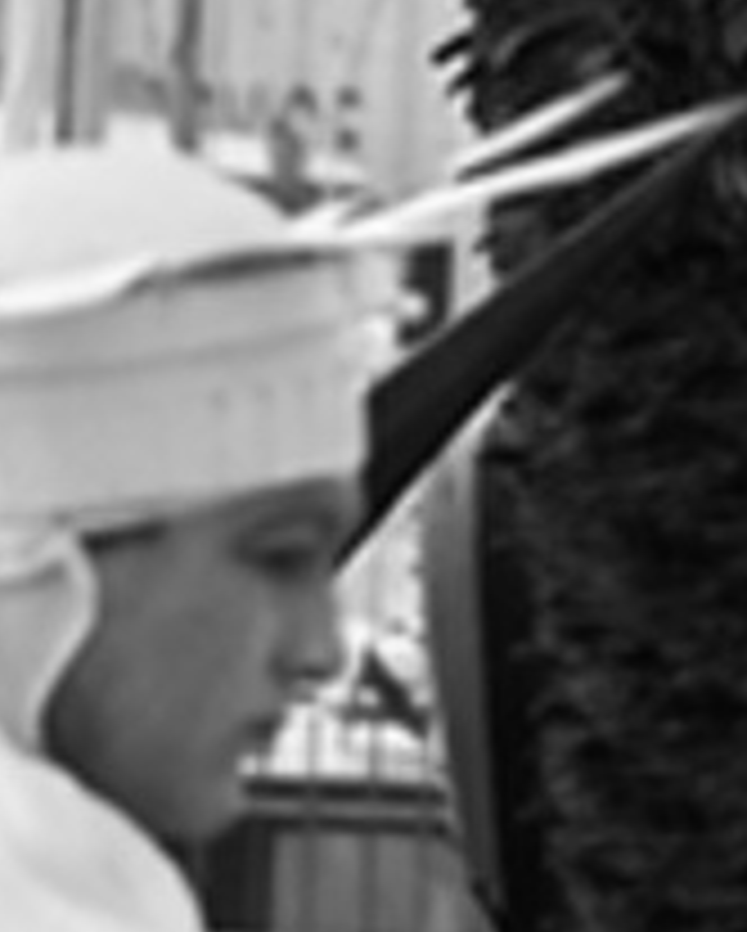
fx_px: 20153
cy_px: 1909
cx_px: 101
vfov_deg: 2.6
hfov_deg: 2.1
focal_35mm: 730
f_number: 5.6
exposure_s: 1/500
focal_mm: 105
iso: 280
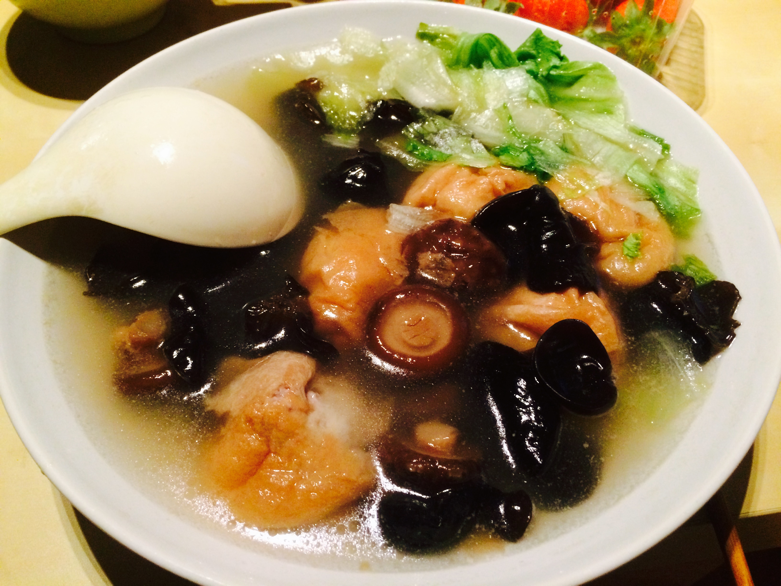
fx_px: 654
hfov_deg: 61.7
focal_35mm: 29
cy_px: 293
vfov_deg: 48.2
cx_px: 390
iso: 320
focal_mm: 4.15
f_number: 2.2
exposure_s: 1/25
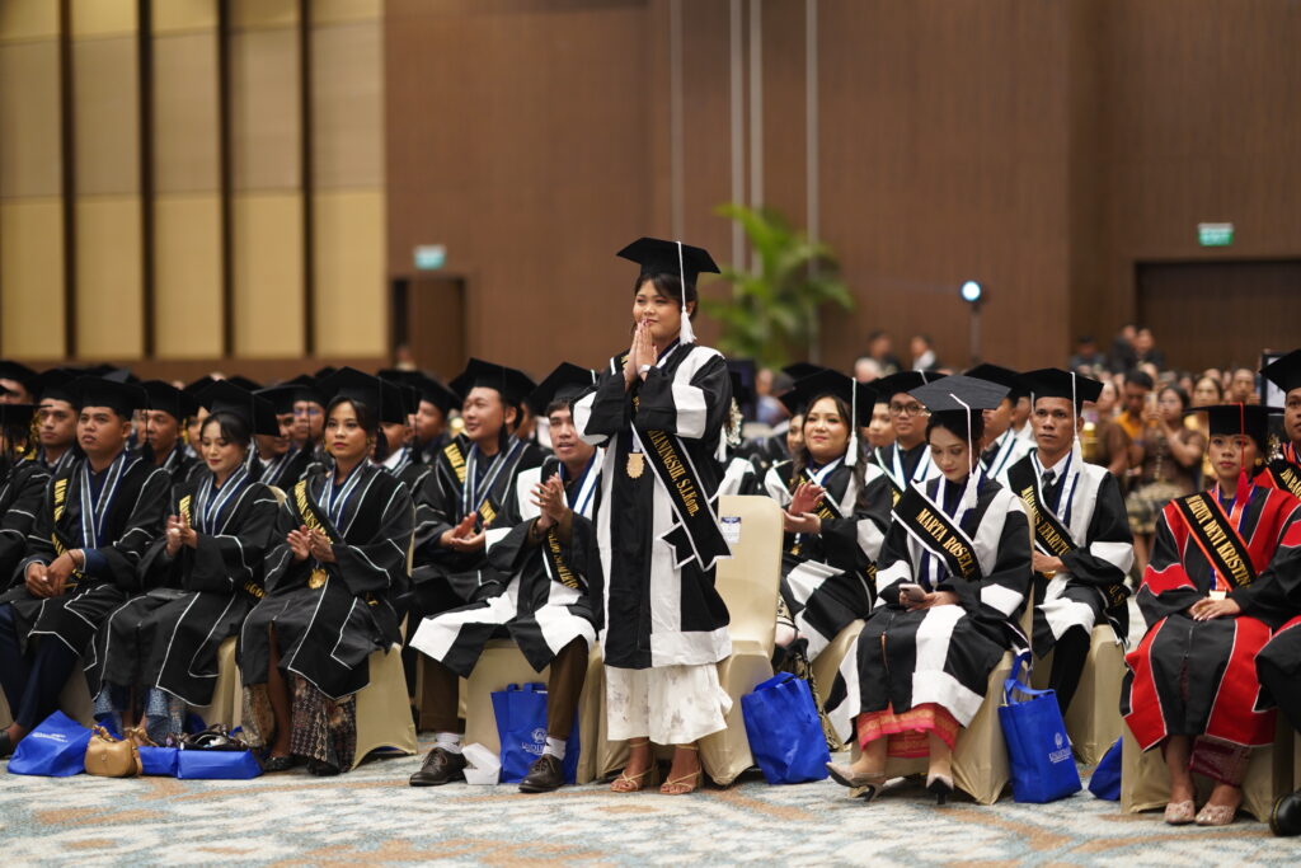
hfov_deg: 23.9
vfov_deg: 16.1
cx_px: 650
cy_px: 434
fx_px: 3072
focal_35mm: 85
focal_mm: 85
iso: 400
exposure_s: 1/125
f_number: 1.4
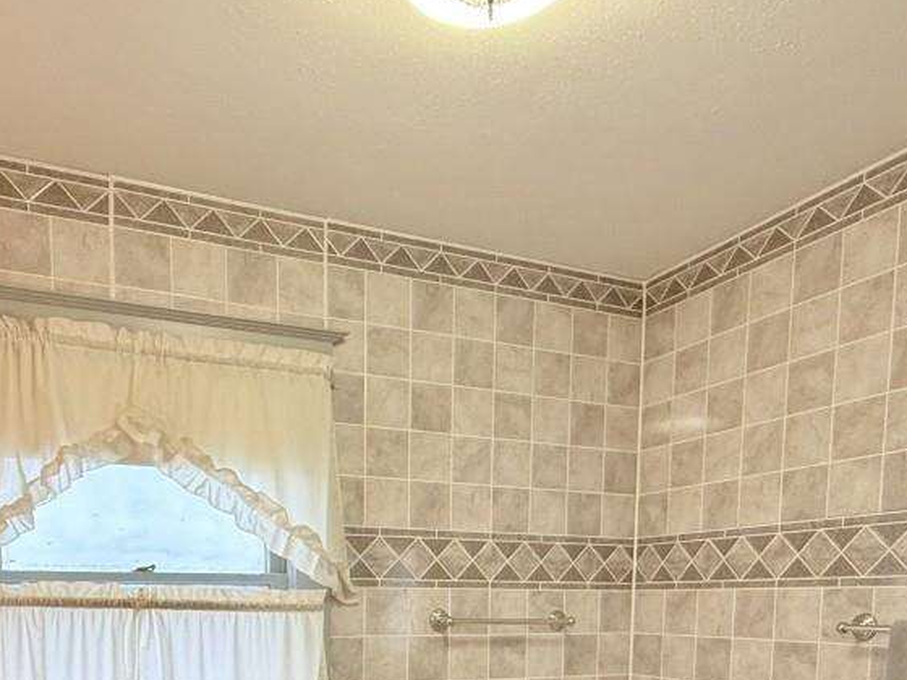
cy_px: 690
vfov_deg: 38.8
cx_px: 374
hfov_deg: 56.5
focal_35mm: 32
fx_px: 838
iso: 250
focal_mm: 2.22
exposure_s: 1/120
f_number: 2.2
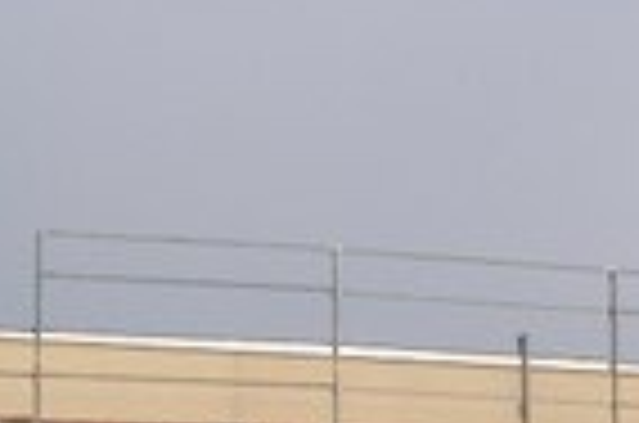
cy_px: 738
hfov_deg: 12.6
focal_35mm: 163
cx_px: 468
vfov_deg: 8.1
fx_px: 2887
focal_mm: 7.6
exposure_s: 1/640
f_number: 5
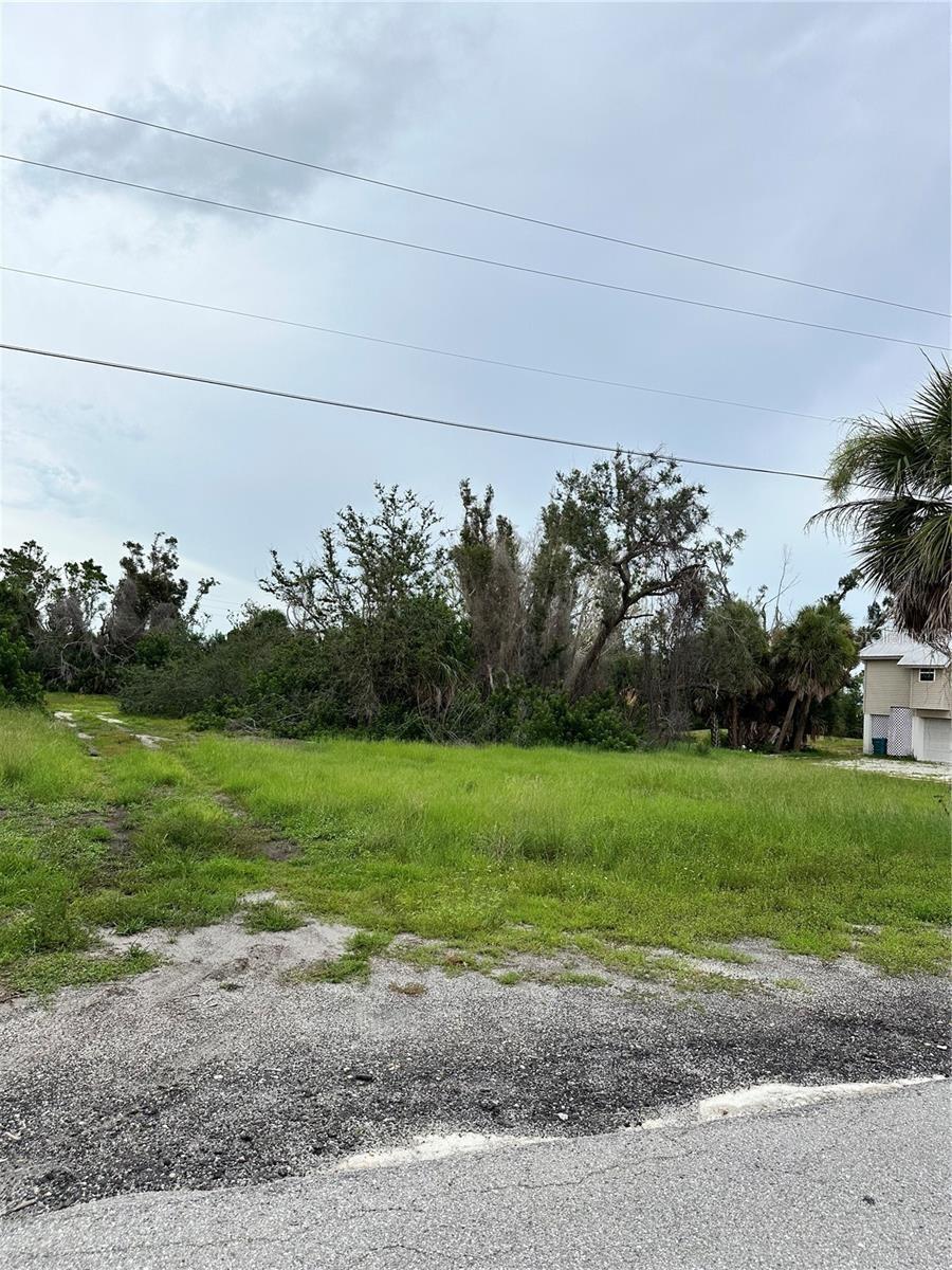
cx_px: 476
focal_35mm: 24
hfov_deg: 56.8
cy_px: 635
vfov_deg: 71.6
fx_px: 880
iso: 80
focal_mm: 6.86
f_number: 1.78
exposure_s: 1/1072
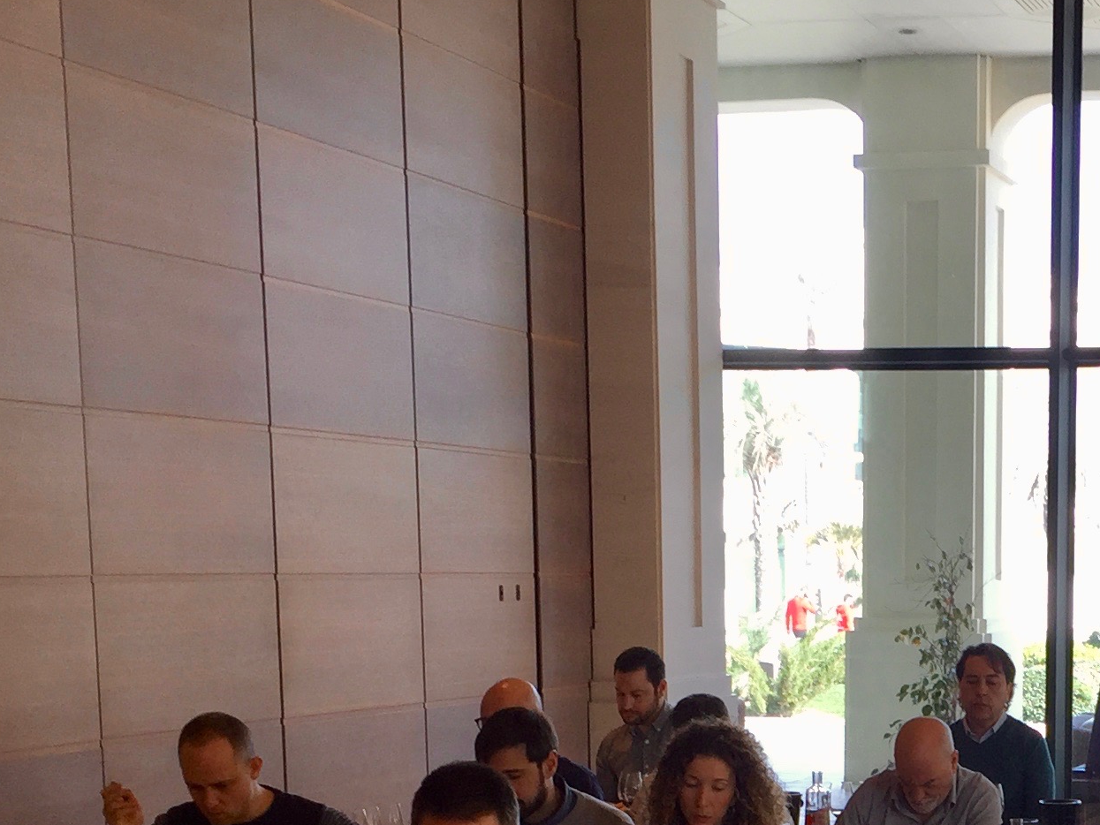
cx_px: 1028
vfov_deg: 18.5
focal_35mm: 76
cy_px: 958
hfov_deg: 24.8
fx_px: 2415
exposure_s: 1/102
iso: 32
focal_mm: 4.15
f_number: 2.2
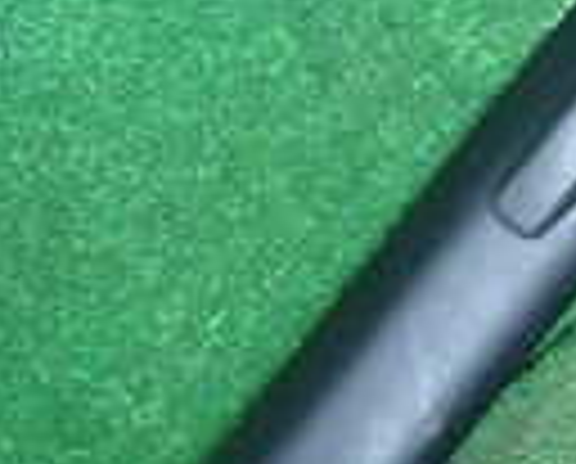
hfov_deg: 14.7
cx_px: 1044
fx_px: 1948
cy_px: -45
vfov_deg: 13.3
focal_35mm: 114
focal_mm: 4.5
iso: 250
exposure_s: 1/125
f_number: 2
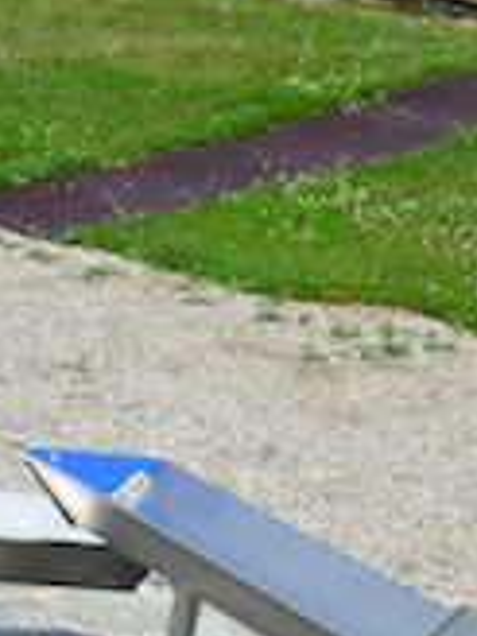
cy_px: 549
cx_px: 345
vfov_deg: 15.5
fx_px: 2315
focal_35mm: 126
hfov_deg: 11.7
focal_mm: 24
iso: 640
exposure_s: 1/640
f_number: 13
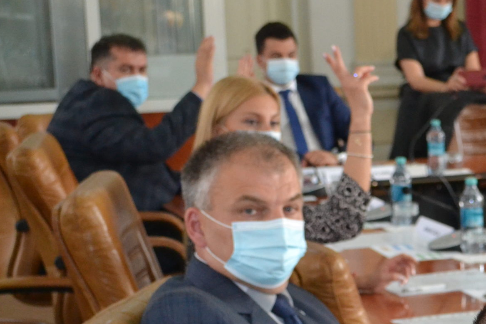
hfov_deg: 17.2
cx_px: 529
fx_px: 1554
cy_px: 298
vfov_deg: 11.8
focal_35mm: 115
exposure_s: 1/60
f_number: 5
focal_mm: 35
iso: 2200
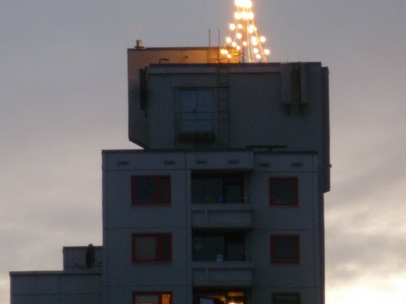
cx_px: 163
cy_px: 68
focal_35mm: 647
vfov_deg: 2.3
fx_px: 7585
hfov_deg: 3.1
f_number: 5.9
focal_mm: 68.8
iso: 400
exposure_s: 1/6
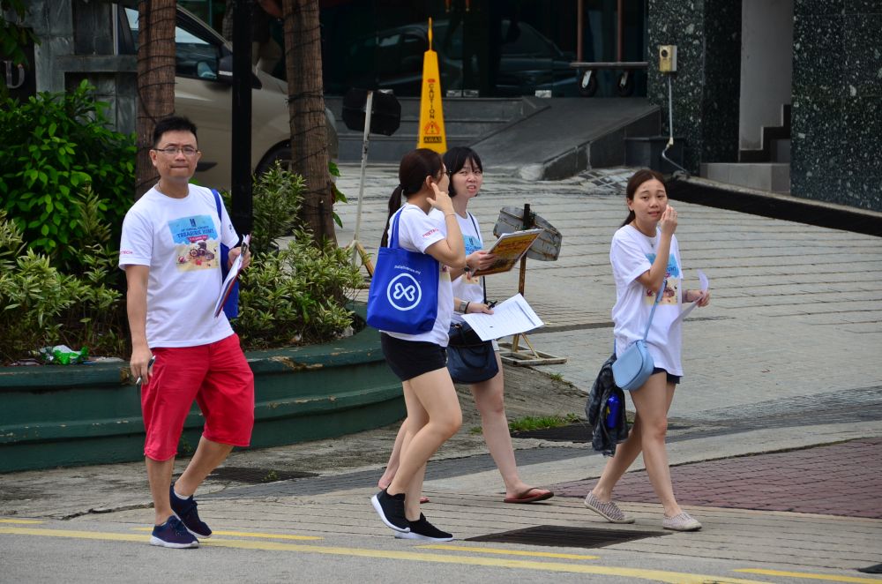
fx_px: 4767
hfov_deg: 10.6
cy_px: 292
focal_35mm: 195
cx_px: 441
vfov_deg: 7.0
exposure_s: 1/500
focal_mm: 130
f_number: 5.6
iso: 200
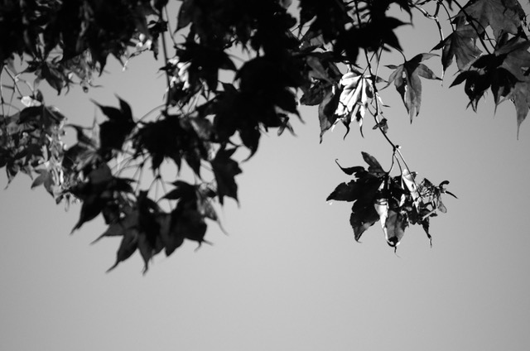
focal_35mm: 300
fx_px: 4408
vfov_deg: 4.6
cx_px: 265
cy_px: 176
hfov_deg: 6.9
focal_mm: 200
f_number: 5.6
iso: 2000
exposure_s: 1/3200
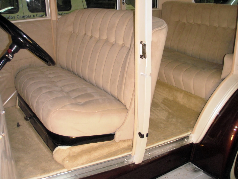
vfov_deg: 37.7
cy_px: 90
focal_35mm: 38
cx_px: 119
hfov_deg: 49.0
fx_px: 261
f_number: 3.5
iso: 200
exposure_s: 1/30
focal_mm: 6.7
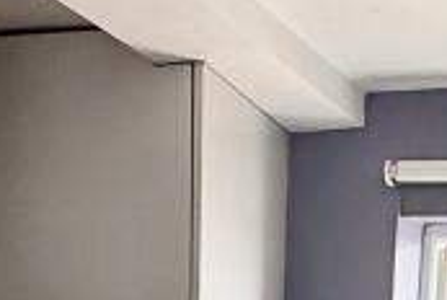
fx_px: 1070
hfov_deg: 23.0
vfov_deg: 12.7
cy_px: 696
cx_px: 400
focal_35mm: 86
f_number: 2.2
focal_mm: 2.22
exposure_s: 1/99
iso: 160
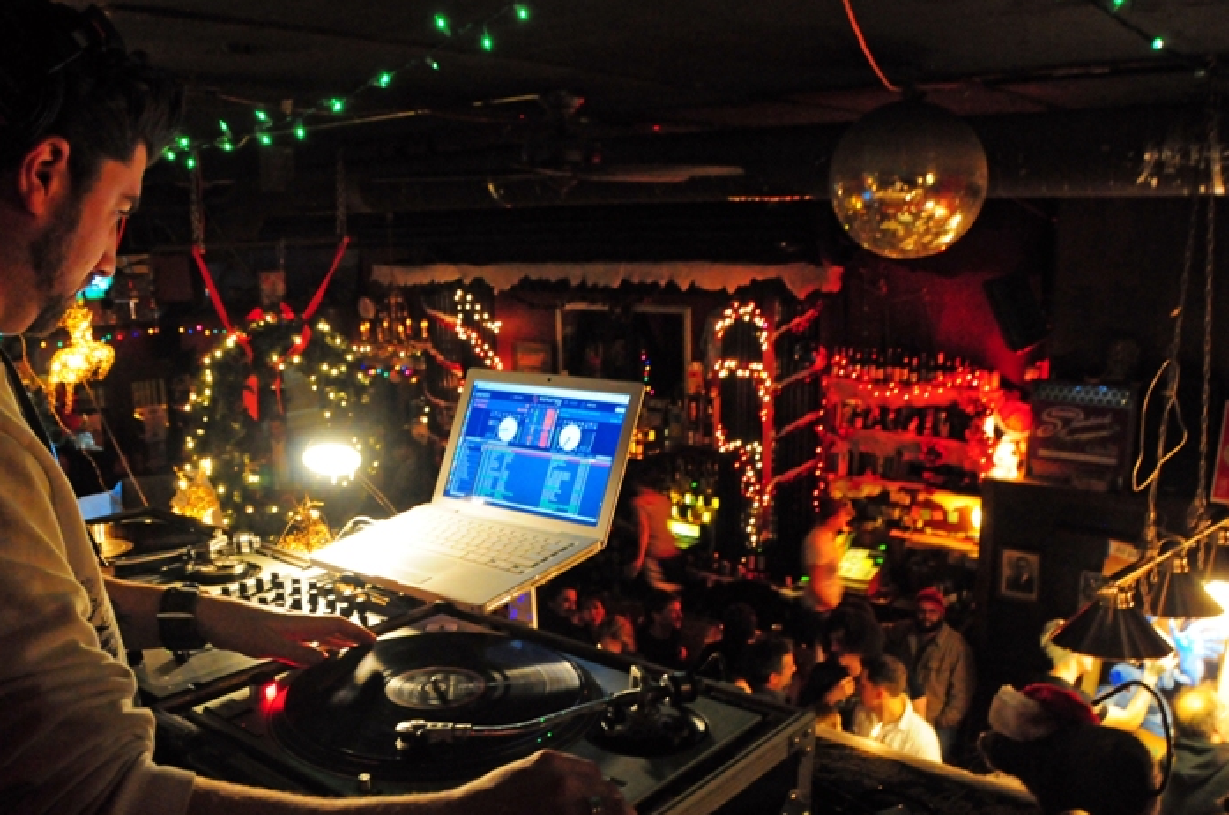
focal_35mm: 31
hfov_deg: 60.2
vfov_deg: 42.2
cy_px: 410
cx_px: 552
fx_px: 1056
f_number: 5.6
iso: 3200
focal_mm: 18
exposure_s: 1/15
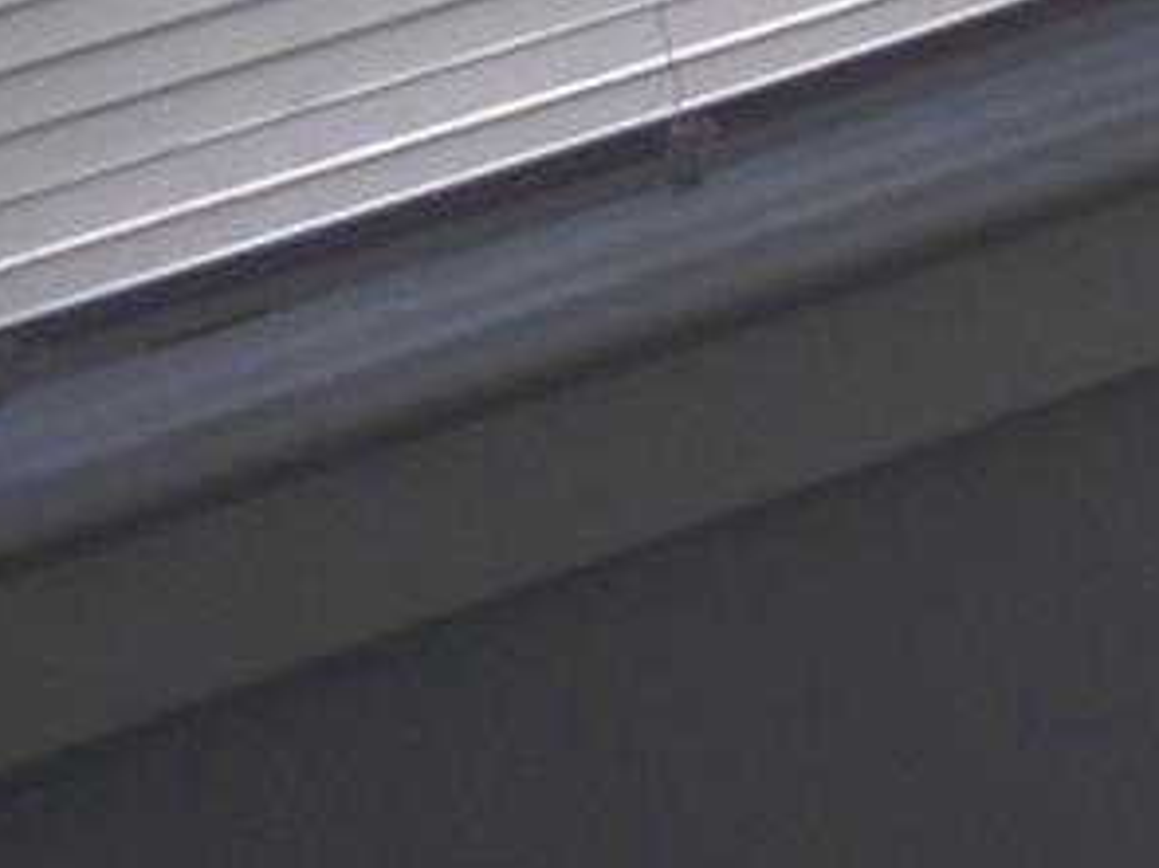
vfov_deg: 5.4
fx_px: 9070
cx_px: 3815
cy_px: -444
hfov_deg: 6.5
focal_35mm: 271
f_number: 2.8
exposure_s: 1/60
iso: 100
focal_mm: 8
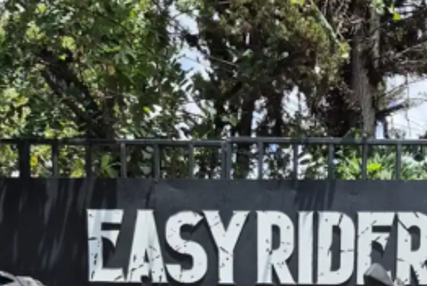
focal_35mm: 73
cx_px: 288
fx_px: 866
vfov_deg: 15.9
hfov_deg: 27.5
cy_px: 512
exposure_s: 1/1196
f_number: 1.8
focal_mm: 5.4
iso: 25
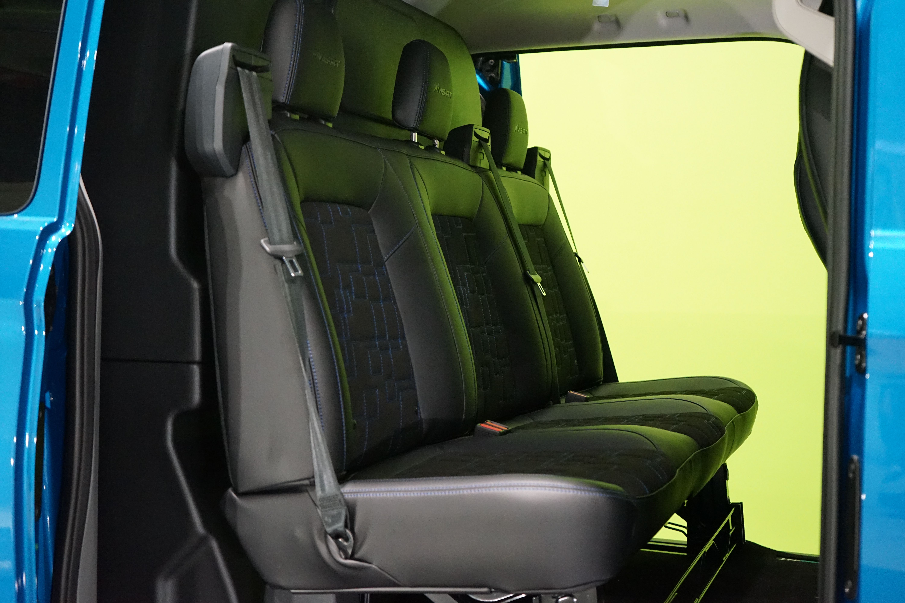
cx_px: 452
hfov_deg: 44.5
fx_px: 1106
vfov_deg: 30.5
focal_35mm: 44
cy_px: 302
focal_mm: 44
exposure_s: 1/100
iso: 6400
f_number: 4.5
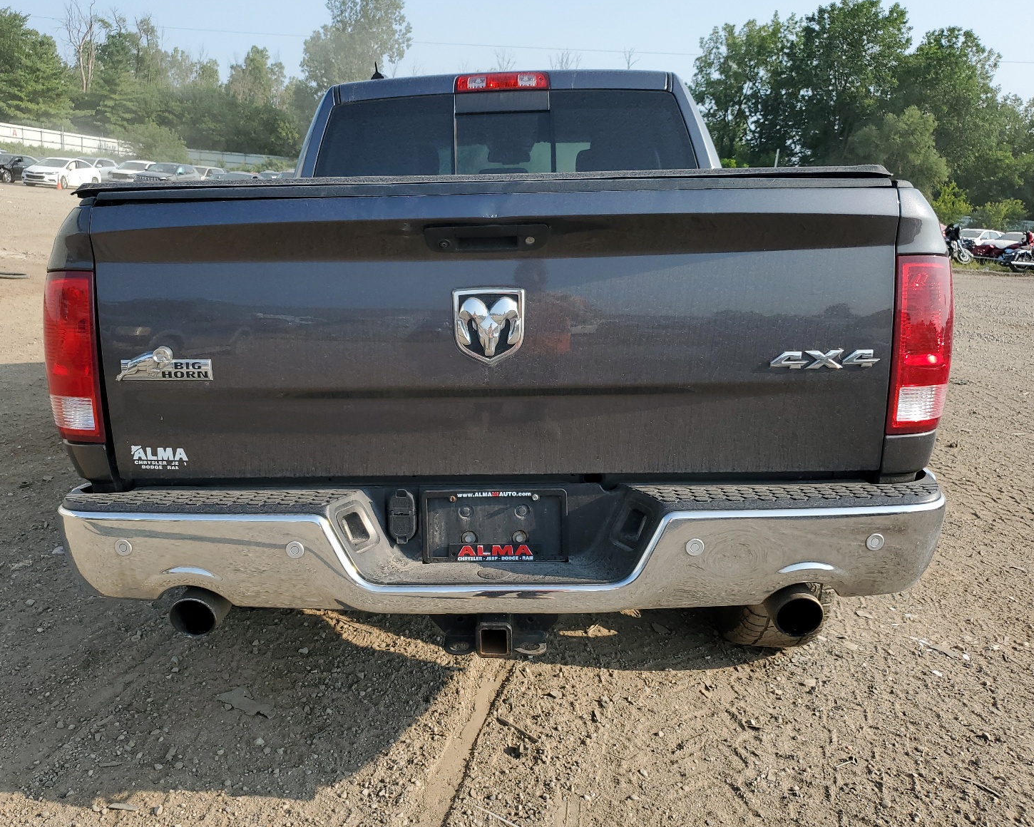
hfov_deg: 62.2
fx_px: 857
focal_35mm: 28
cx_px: 501
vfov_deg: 51.5
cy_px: 402
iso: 50
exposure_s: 1/2000
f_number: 1.5
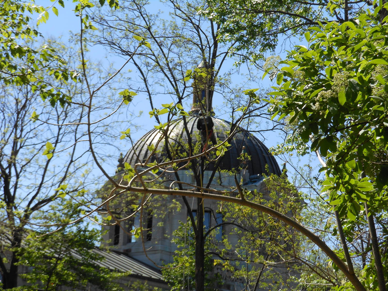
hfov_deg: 22.5
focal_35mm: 87
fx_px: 975
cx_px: 194
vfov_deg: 17.0
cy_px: 146
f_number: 5.3
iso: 80
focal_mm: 15.6
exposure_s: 1/320
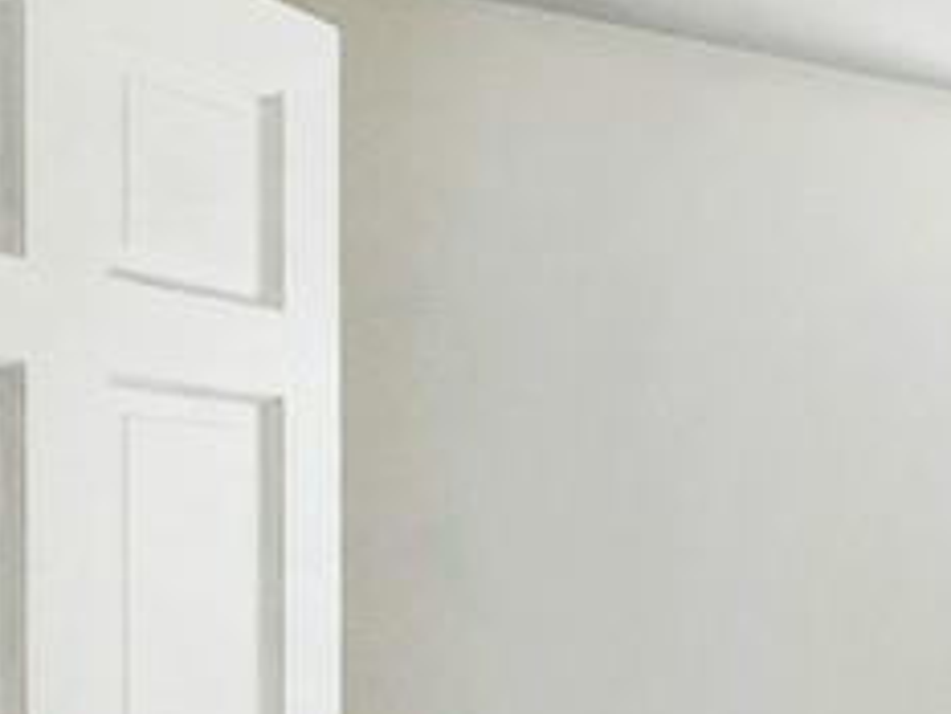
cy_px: 643
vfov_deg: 24.9
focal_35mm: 57
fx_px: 1567
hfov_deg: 19.1
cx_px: 1912
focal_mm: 1.74
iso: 64
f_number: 2.2
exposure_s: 1/60
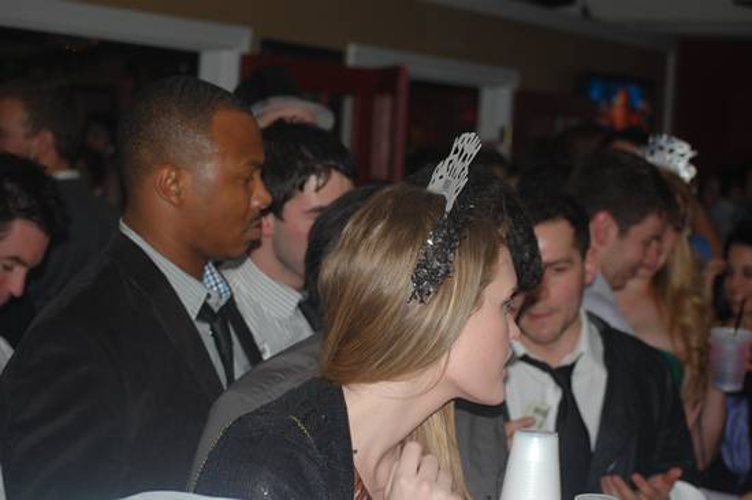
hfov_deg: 24.6
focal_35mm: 82
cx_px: 376
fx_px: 1722
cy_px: 250
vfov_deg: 16.5
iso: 400
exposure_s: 1/60
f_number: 4
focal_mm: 55
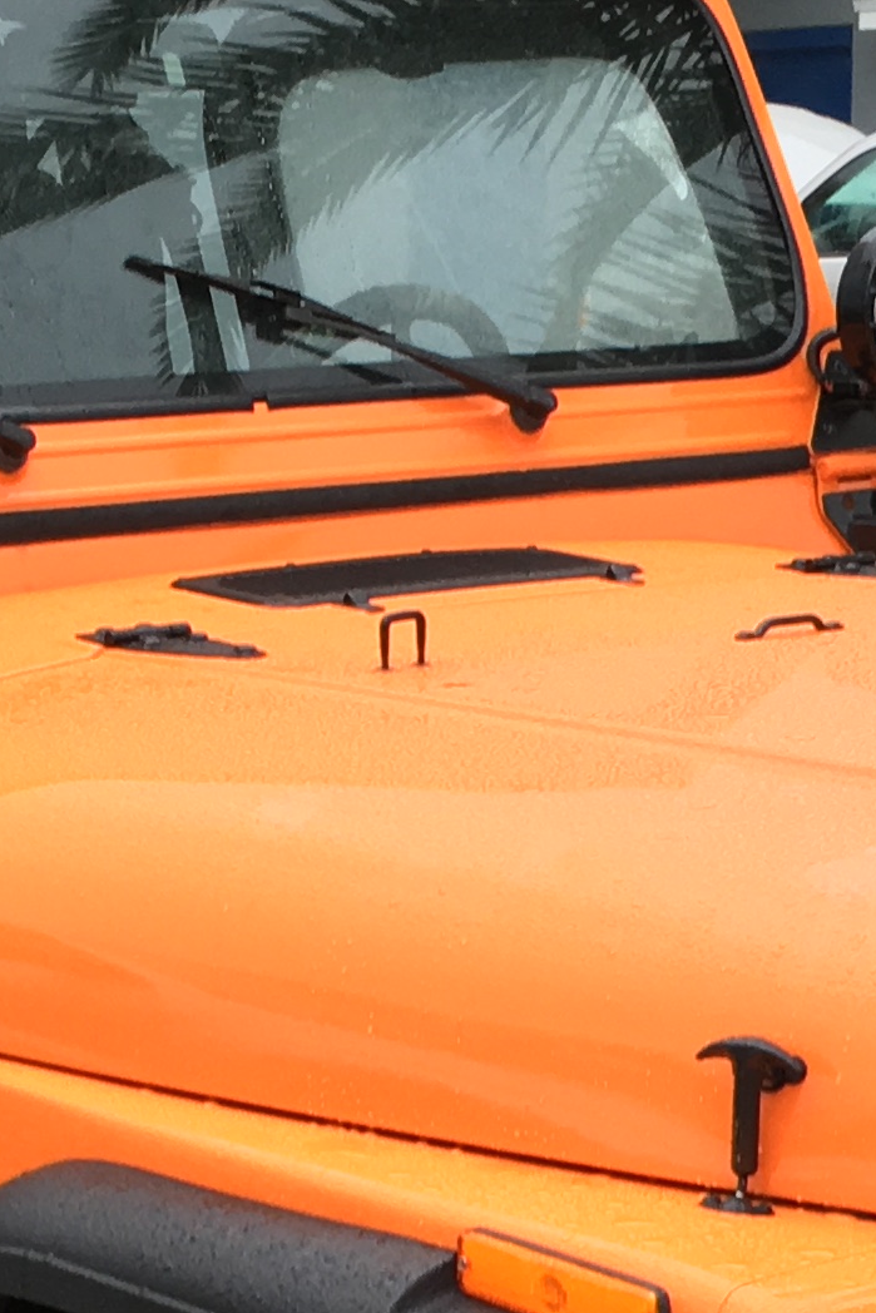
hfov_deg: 11.8
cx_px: 330
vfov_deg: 17.3
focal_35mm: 116
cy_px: 1250
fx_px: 4232
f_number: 2.2
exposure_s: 1/120
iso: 40
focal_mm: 4.15
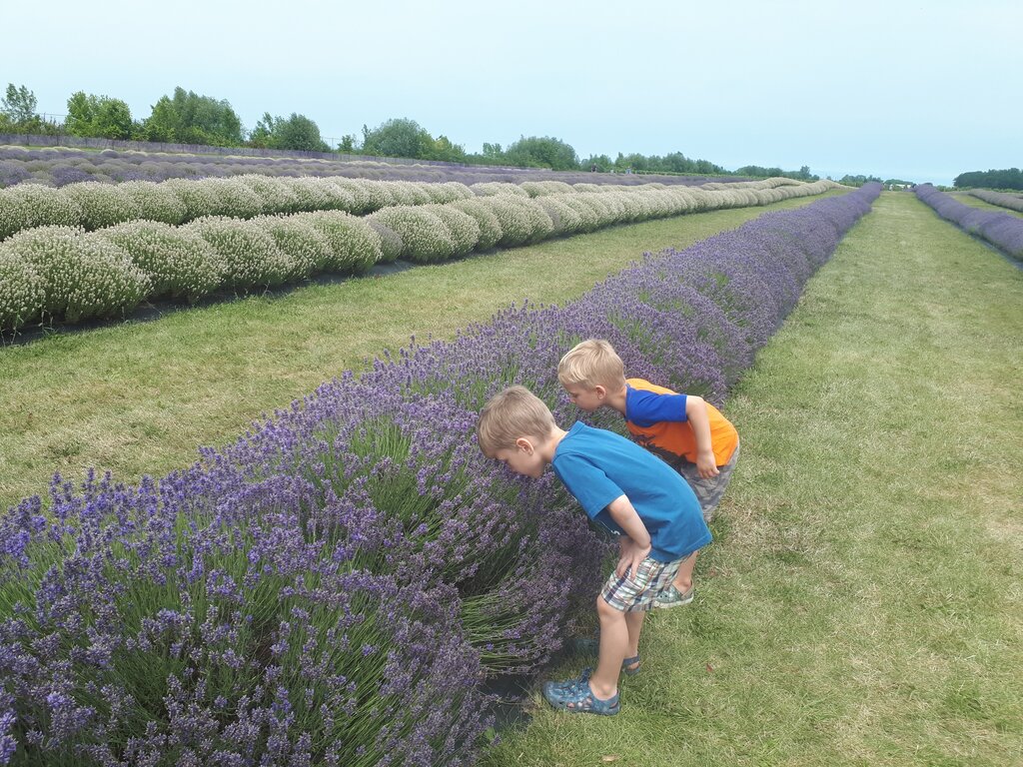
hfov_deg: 65.3
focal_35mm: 27
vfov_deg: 51.4
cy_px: 384
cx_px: 512
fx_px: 798
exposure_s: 1/962
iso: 40
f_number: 1.9
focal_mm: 3.6
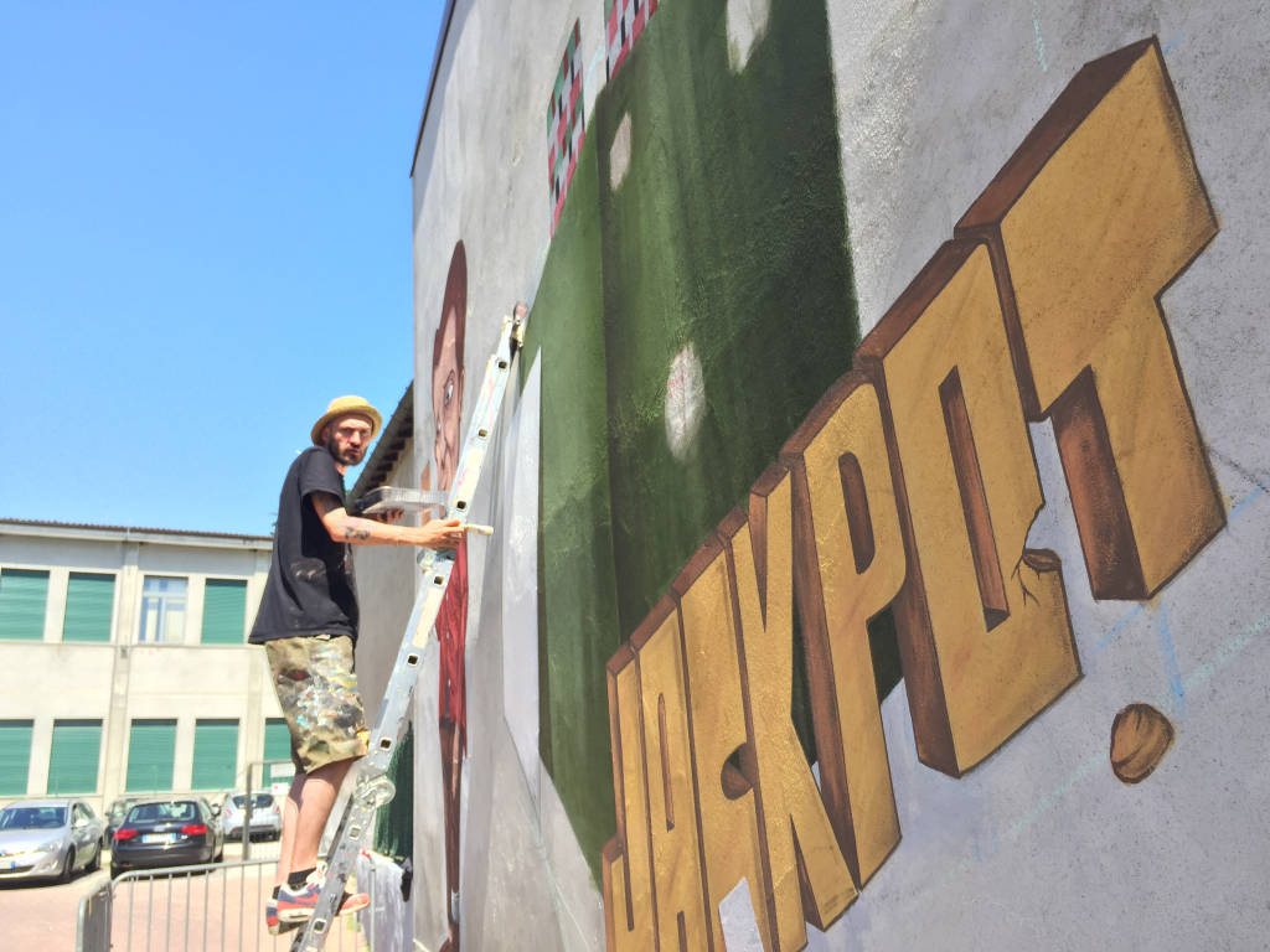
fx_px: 1064
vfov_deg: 48.2
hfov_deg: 61.7
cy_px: 476
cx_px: 635
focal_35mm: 29
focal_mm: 4.15
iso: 32
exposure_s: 1/618
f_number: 2.2
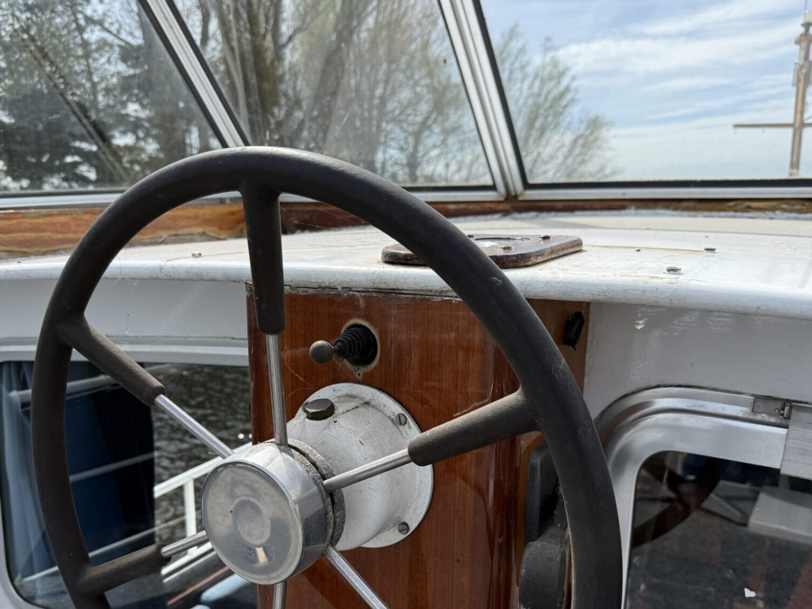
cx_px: 381
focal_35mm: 32
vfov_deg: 43.7
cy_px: 396
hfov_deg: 56.8
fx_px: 751
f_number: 1.78
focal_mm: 6.76
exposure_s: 1/5319
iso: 100
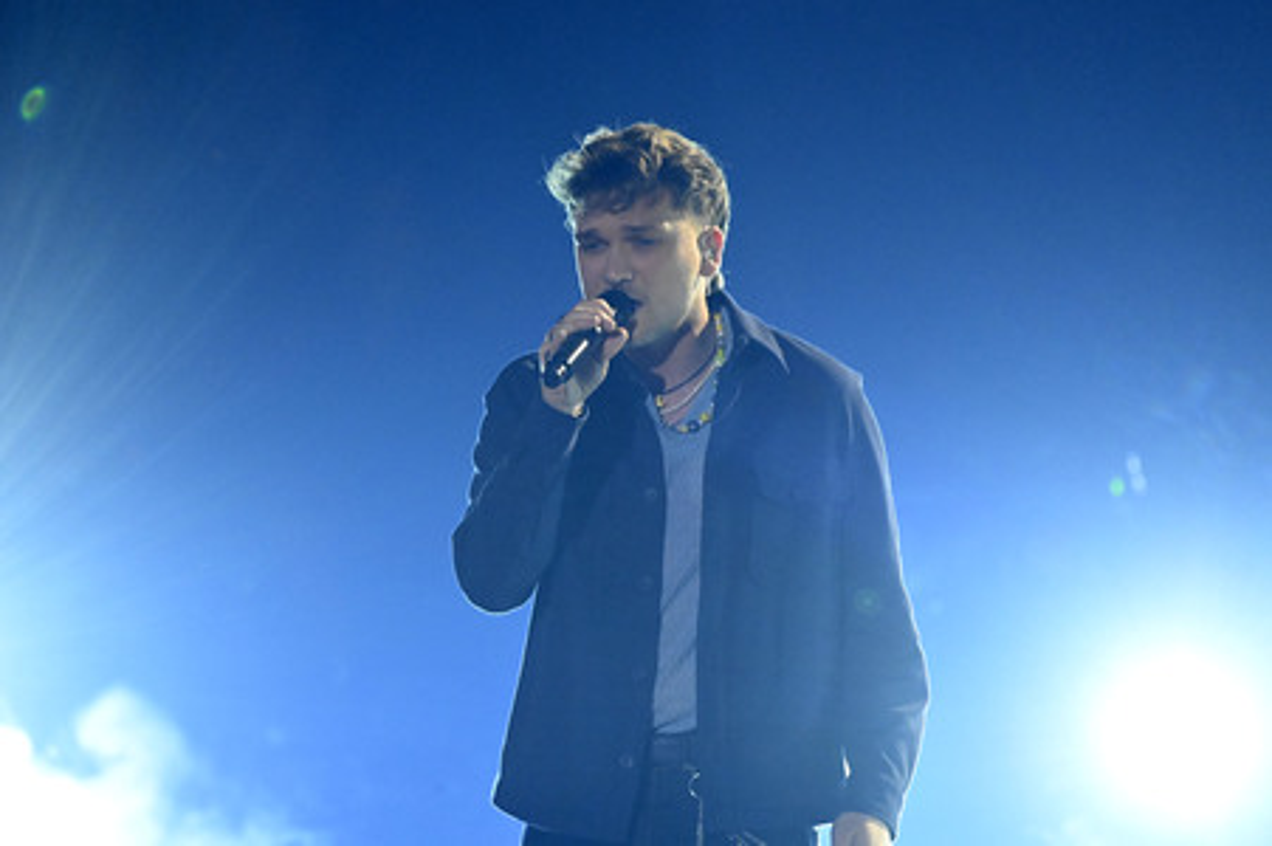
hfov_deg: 5.2
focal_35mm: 400
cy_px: 423
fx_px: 14123
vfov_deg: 3.4
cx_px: 636
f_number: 5.6
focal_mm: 400
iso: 12800
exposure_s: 1/400
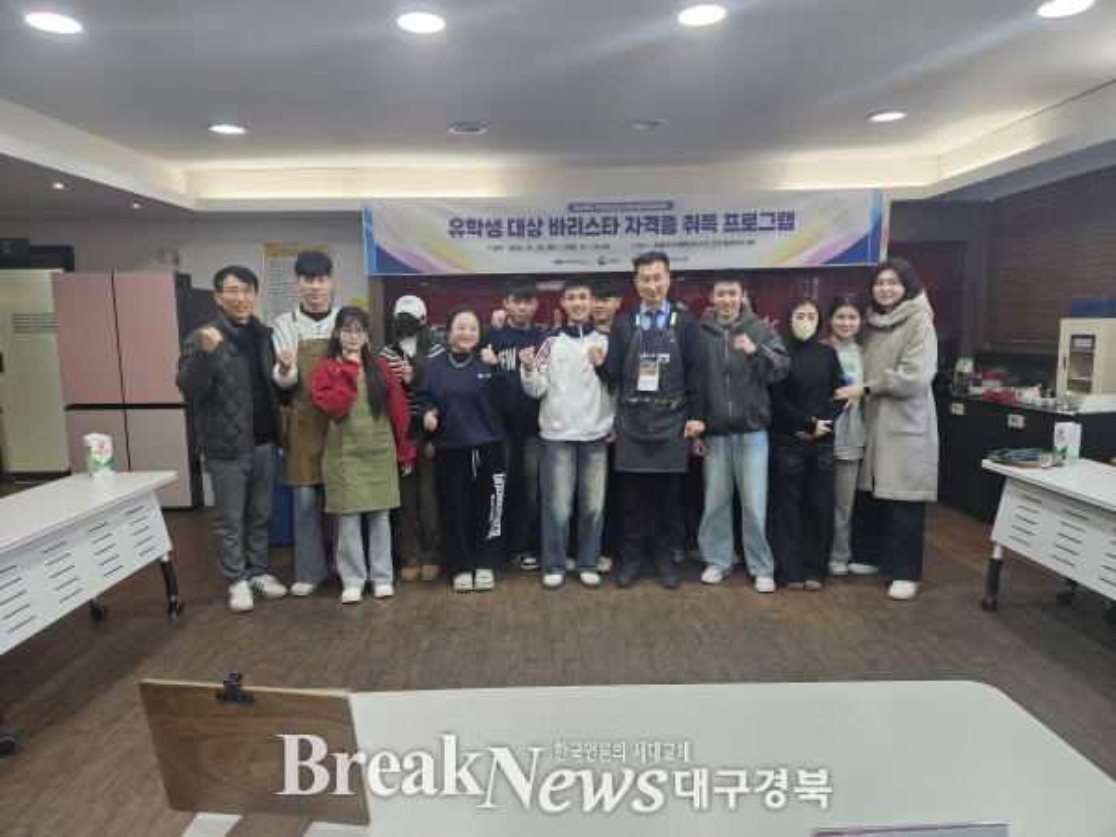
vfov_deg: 58.9
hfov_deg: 73.9
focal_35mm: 23
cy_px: 418
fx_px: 742
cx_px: 558
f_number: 1.8
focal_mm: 5.4
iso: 200
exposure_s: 1/120
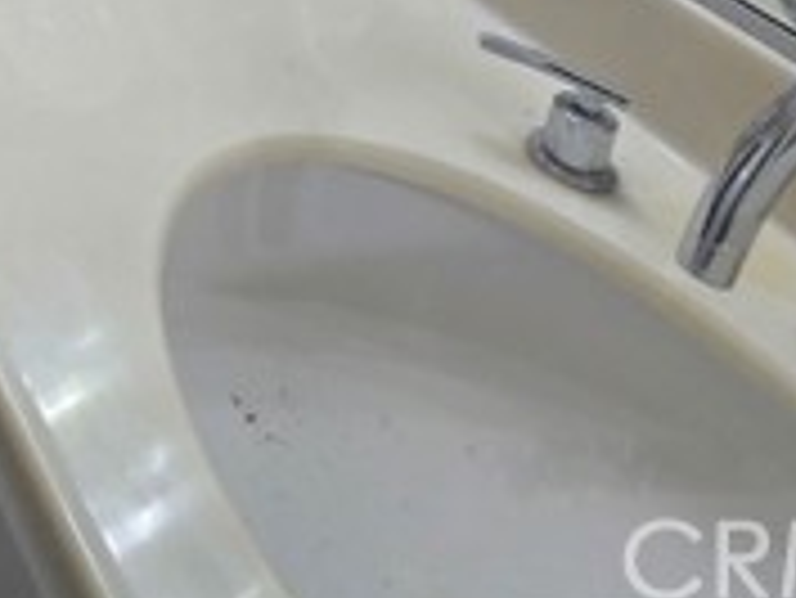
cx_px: -274
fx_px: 1082
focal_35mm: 47
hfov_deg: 30.5
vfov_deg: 21.4
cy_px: -454
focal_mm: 1.7
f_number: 2.2
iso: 80
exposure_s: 1/60
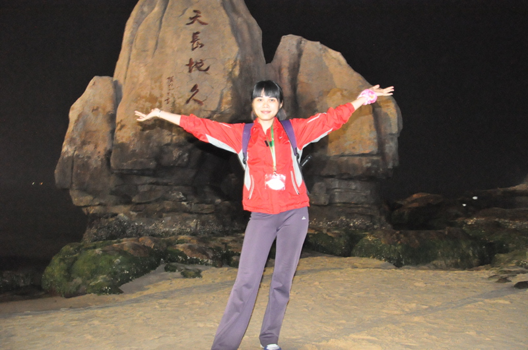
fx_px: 395
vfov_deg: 47.8
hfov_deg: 67.5
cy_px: 175
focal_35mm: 27
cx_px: 264
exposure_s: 1/5
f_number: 5
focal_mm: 18
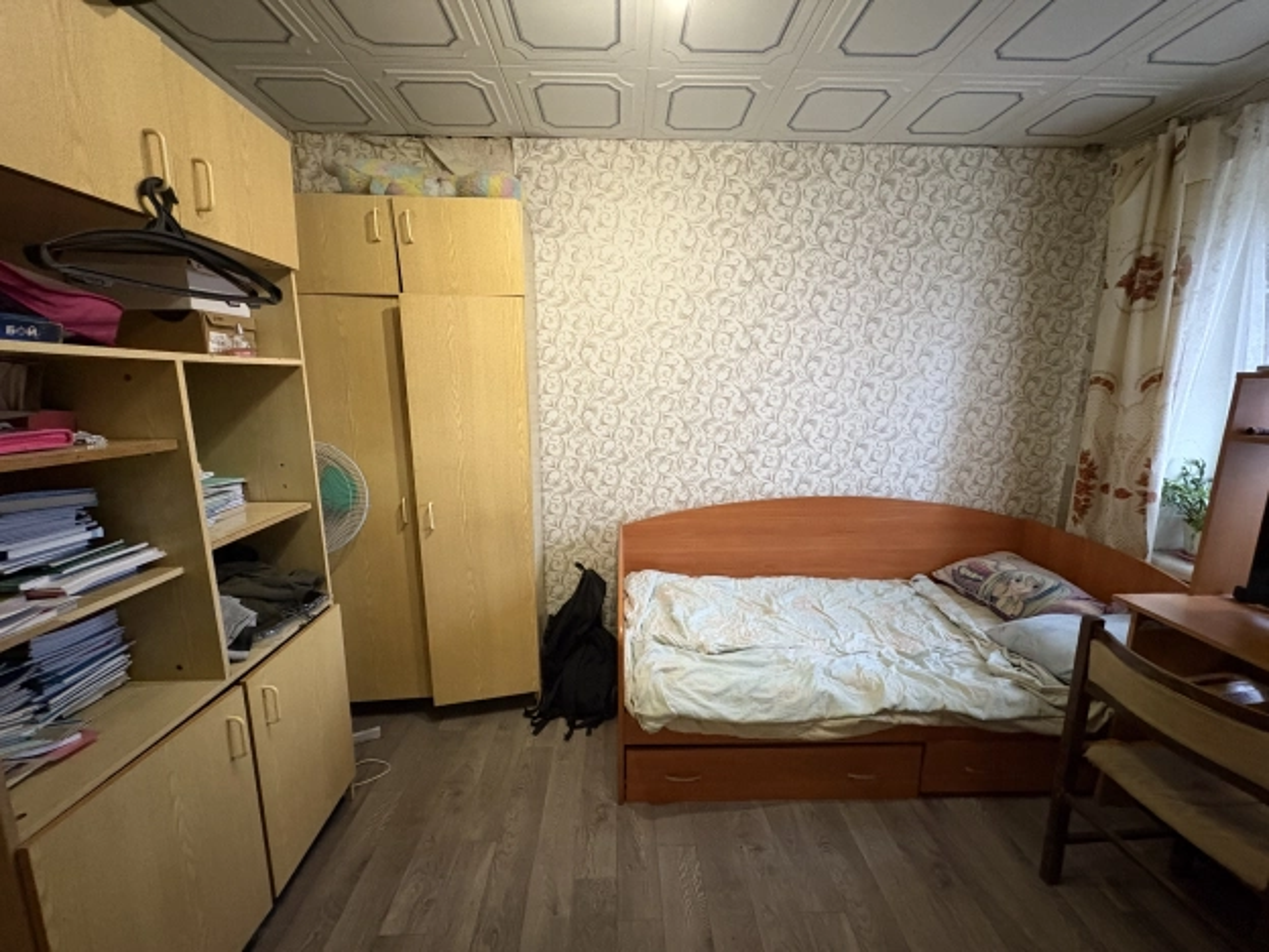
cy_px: 476
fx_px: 513
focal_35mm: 14
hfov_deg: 102.1
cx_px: 634
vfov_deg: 85.7
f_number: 2.2
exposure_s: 1/50
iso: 1000
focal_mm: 2.22
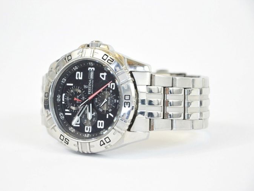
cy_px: 96
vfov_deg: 9.2
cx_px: 112
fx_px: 1182
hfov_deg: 12.3
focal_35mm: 161
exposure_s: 1/200
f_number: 5.6
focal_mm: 98
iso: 1600
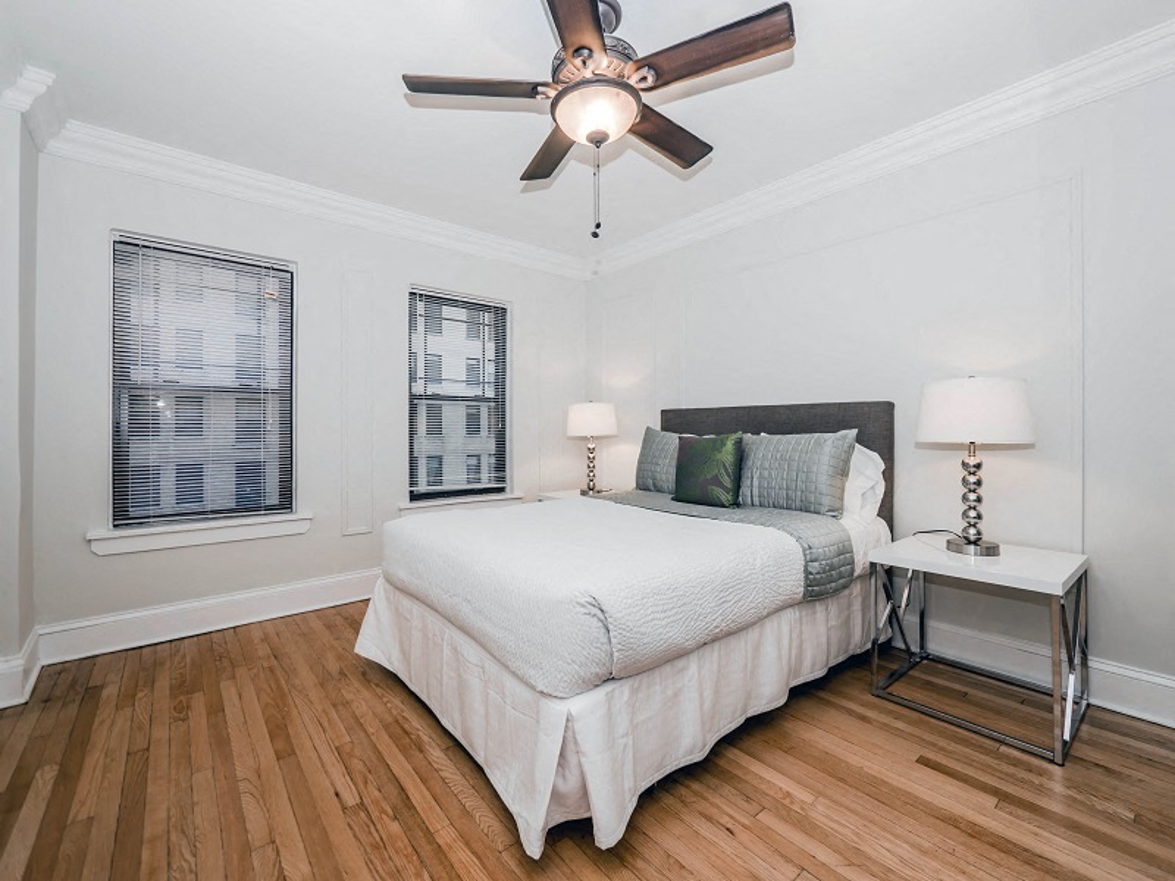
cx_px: 588
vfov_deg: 85.7
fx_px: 475
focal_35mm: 14
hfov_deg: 102.1
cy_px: 440
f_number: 4
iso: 200
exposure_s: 1/60
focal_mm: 7
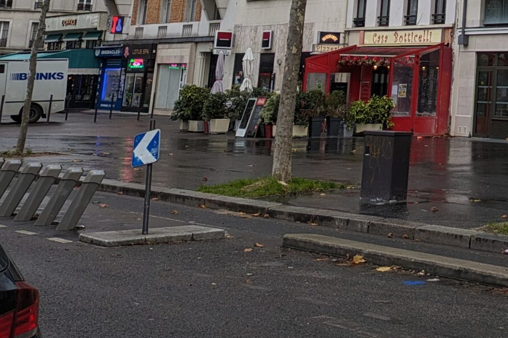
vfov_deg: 16.7
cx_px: 626
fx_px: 1058
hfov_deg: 24.2
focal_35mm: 75
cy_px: -157
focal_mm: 5.43
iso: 43
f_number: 1.89
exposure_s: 1/471
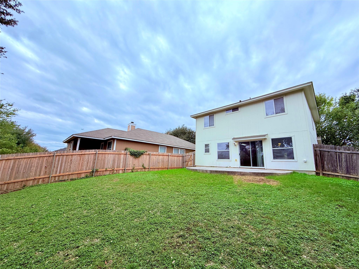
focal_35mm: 14
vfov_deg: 85.7
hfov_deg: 102.1
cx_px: 180
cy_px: 134
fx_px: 145
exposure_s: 1/1189
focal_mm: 2.22
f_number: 2.2
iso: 50
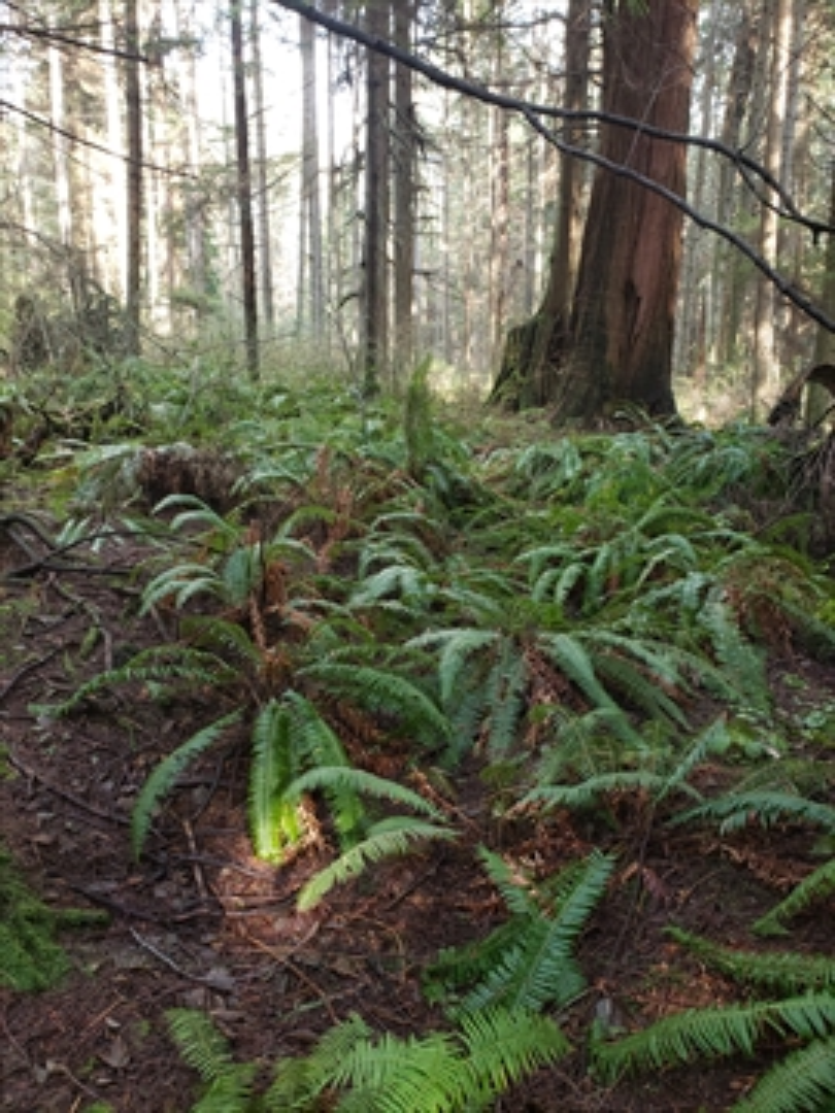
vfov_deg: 67.3
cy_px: 556
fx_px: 836
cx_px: 418
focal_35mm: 26
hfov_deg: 53.1
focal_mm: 4.3
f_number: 2.4
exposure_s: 1/20
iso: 125
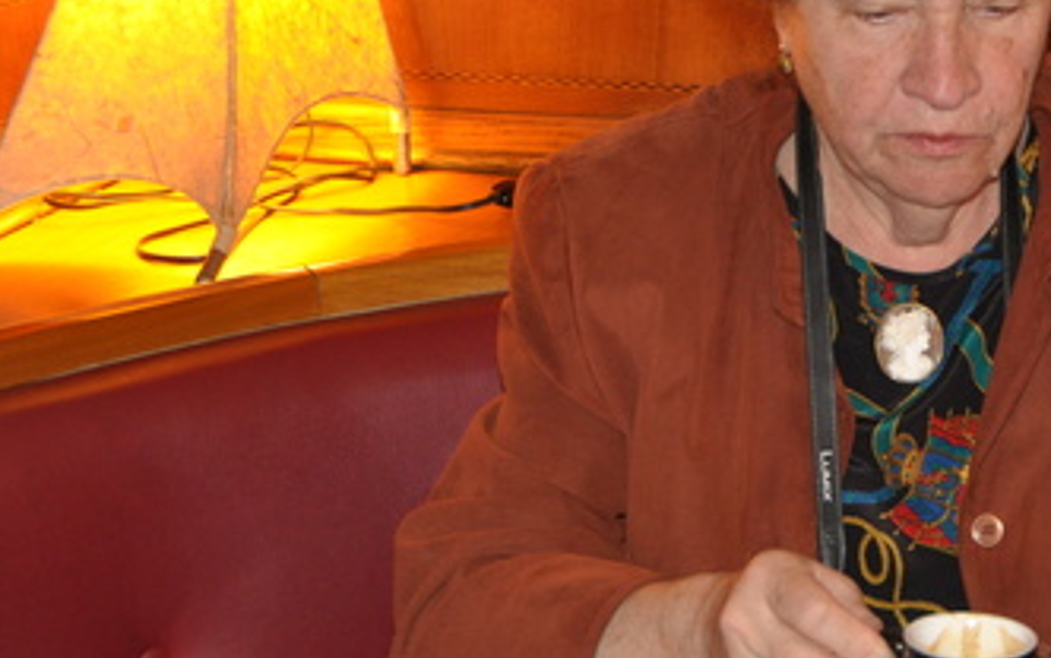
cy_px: 54
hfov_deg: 17.7
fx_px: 3328
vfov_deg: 11.2
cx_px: 940
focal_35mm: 116
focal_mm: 35
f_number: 4.2
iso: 800
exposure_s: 1/30
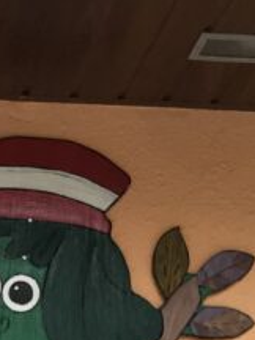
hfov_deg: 10.7
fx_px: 1306
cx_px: -142
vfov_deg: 12.4
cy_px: 751
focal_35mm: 133
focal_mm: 3.99
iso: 20
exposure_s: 1/499
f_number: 1.8
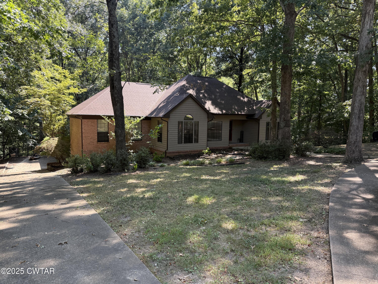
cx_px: 189
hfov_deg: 71.6
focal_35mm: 24
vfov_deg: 56.8
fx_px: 262
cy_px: 142
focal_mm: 6.76
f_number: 1.78
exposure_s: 1/368
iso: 100
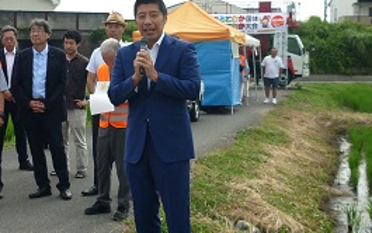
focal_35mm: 70
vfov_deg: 18.6
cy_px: 112
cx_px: 150
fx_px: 710
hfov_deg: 29.3
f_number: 8
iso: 80
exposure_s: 1/125
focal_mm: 5.5
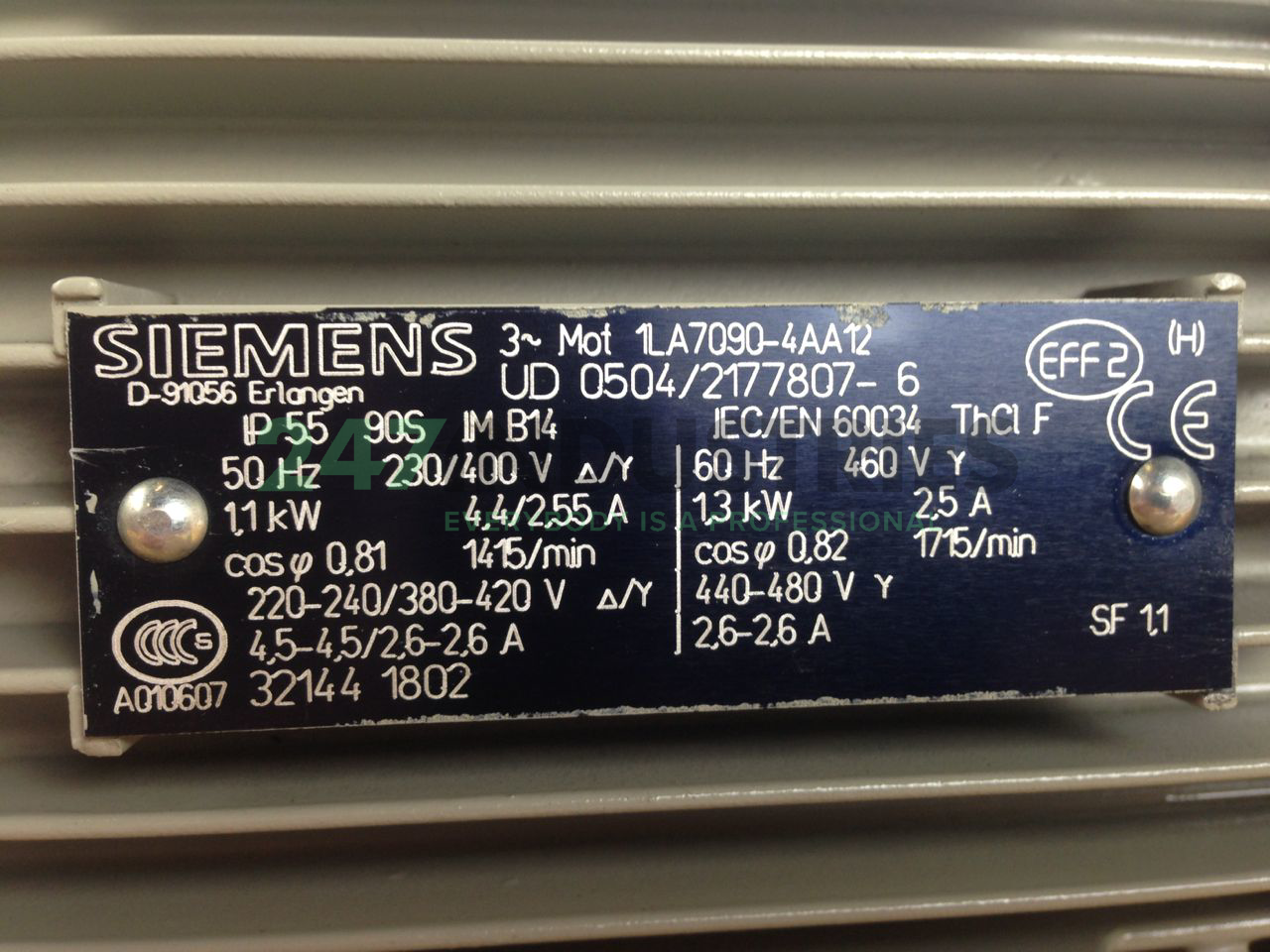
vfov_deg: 42.9
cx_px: 635
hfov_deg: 55.4
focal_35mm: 33
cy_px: 476
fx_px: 1211
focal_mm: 4.12
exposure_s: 1/20
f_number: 2.4
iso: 50
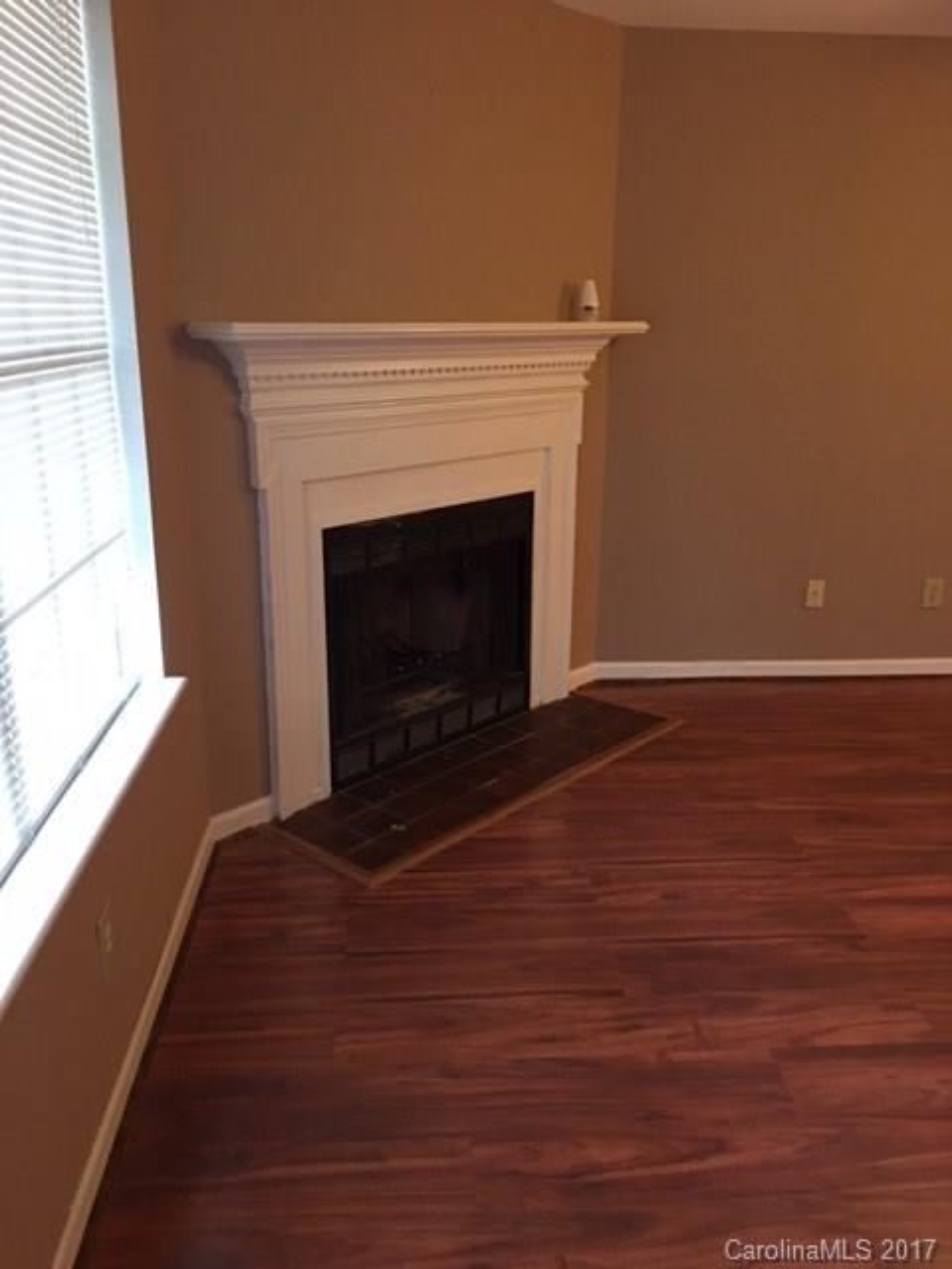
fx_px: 1063
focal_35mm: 29
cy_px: 634
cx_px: 476
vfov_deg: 61.7
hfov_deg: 48.2
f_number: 2.2
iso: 100
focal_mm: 4.15
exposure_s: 1/10
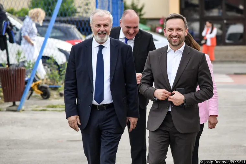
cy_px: 82
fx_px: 821
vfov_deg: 11.4
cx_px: 123
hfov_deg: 17.0
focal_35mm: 120
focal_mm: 120
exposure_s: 1/1000
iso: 640
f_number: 4.5
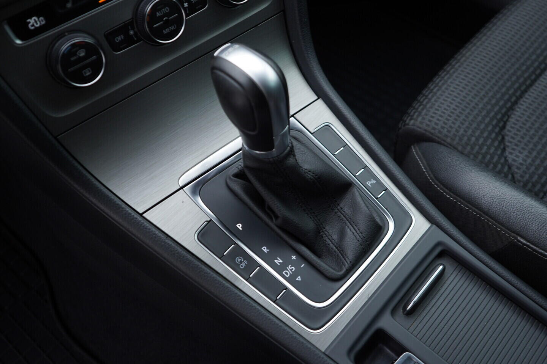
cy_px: 182
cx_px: 274
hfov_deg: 53.1
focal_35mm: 36
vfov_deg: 36.9
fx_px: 547
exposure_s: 1/40
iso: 160
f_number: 2.8
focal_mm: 24
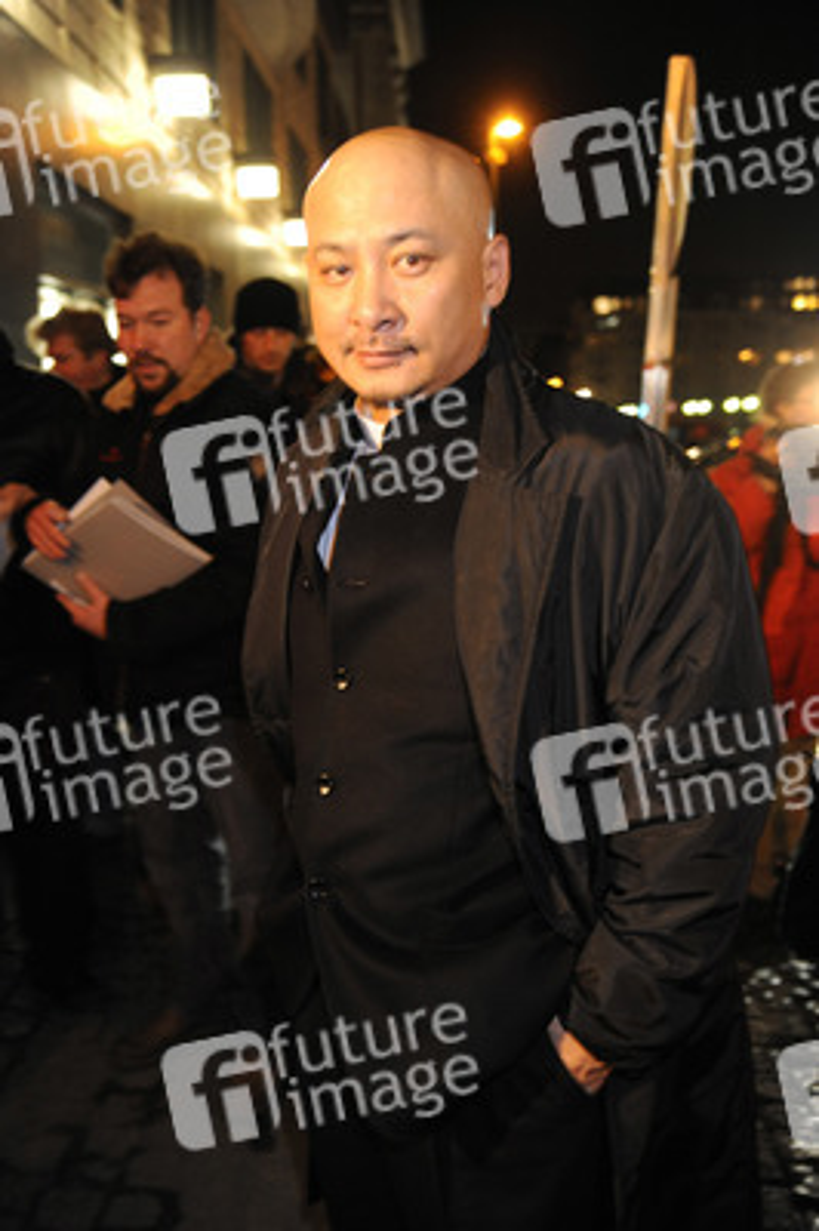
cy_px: 616
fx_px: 1162
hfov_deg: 38.8
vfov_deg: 55.8
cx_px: 410
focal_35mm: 34
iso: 2500
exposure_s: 1/30
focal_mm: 34
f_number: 3.2
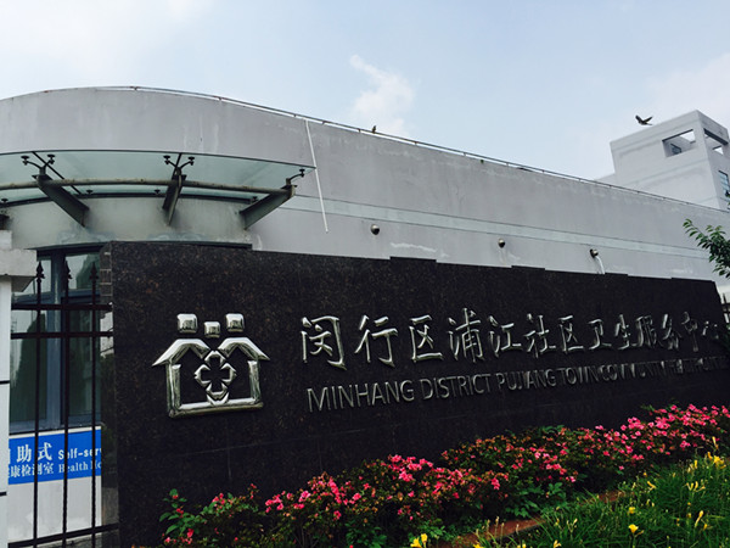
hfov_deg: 61.7
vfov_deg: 48.2
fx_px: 612
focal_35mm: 29
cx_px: 365
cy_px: 274
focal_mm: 4.15
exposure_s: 1/2198
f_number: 2.2
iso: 32
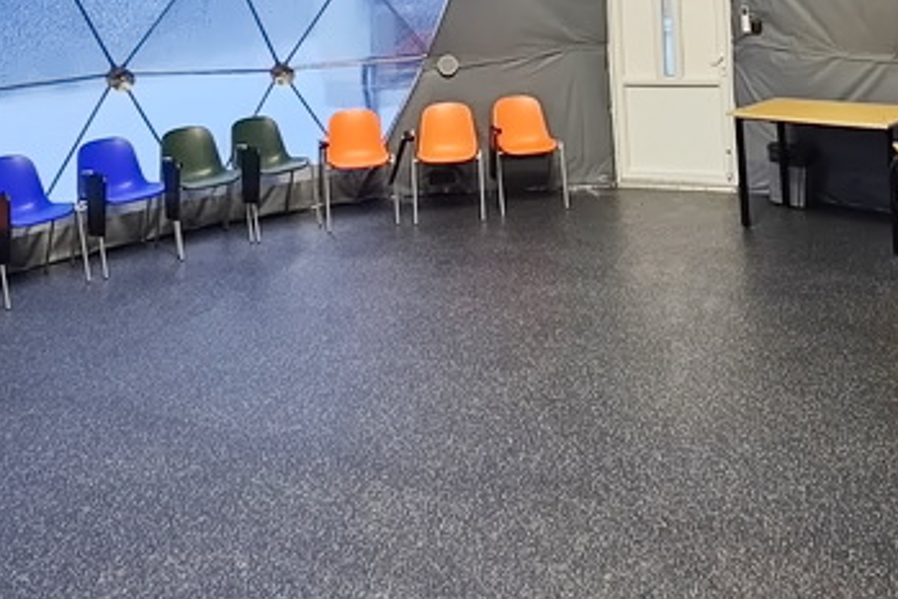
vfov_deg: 37.4
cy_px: -13
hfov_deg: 60.2
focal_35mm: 31
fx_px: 774
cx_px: 479
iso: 250
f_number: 2.2
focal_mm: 2.2
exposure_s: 1/50
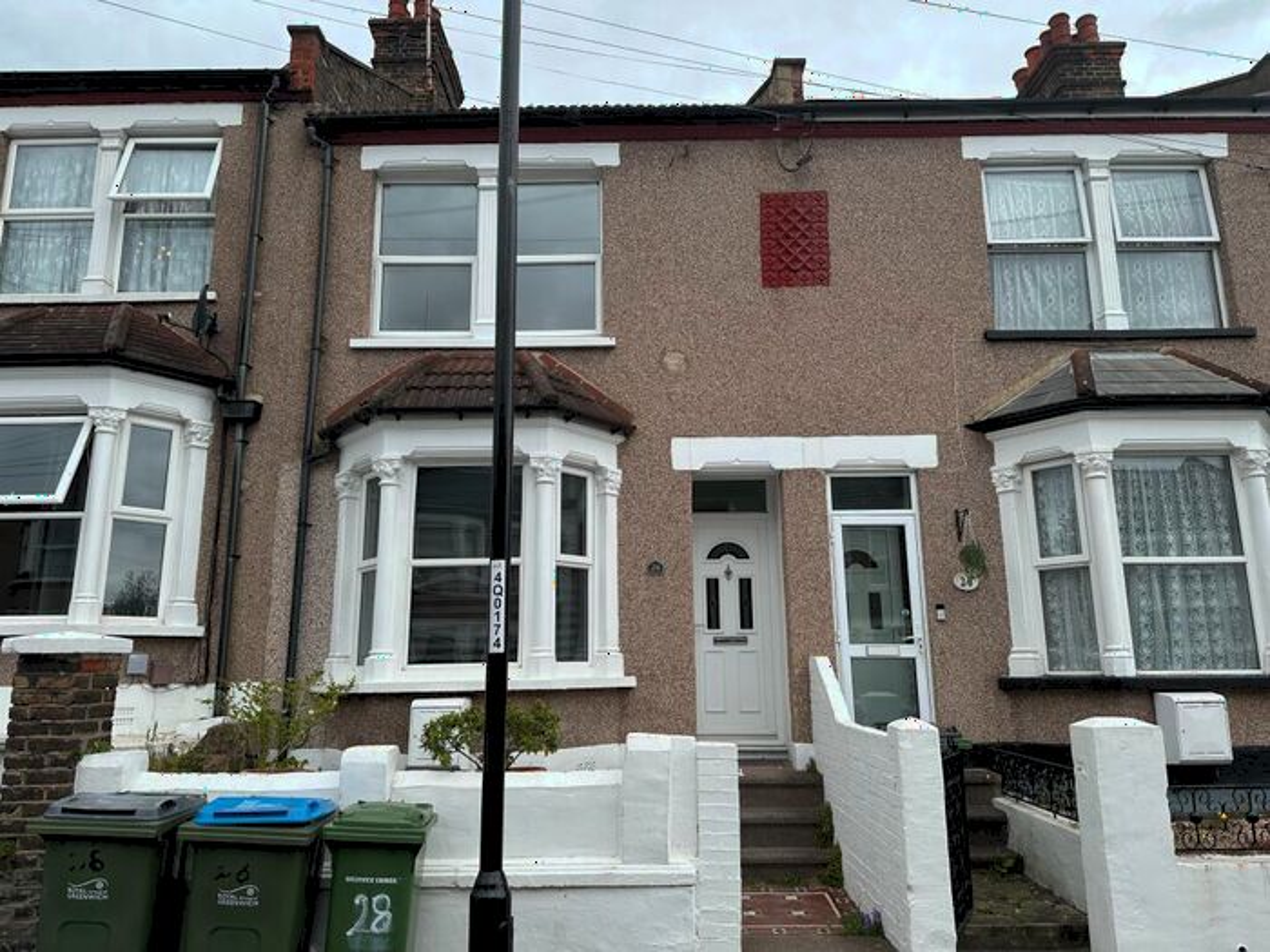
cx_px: 635
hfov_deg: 71.6
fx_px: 881
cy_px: 476
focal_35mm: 24
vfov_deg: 56.8
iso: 80
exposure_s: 1/1988
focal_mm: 6.86
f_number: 1.78
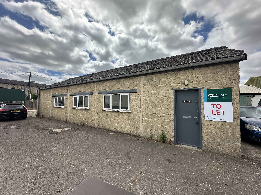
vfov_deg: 85.7
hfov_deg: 102.1
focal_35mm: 14
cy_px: 98
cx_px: 130
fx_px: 106
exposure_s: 1/1742
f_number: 2.2
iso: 50
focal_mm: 2.22
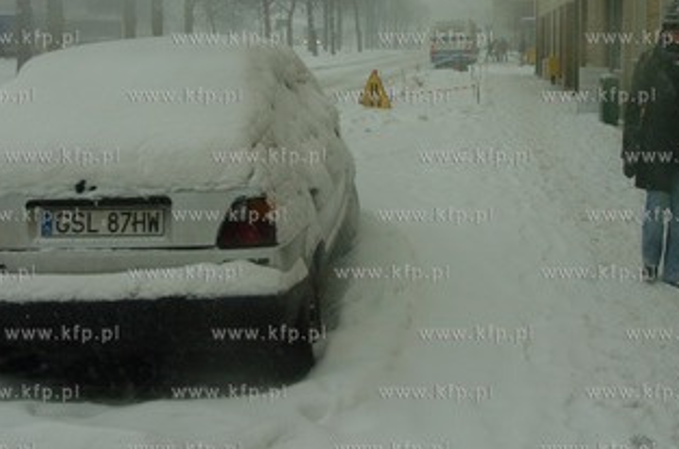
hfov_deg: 42.8
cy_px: 183
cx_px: 345
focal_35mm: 46
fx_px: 865
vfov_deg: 29.0
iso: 400
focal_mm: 24
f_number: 5.3
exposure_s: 1/160
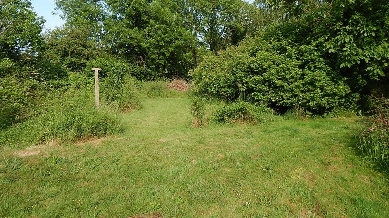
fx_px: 258
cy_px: 80
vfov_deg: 45.5
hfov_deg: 74.1
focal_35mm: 25
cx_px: 192
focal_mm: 4
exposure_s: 1/800
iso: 125
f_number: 3
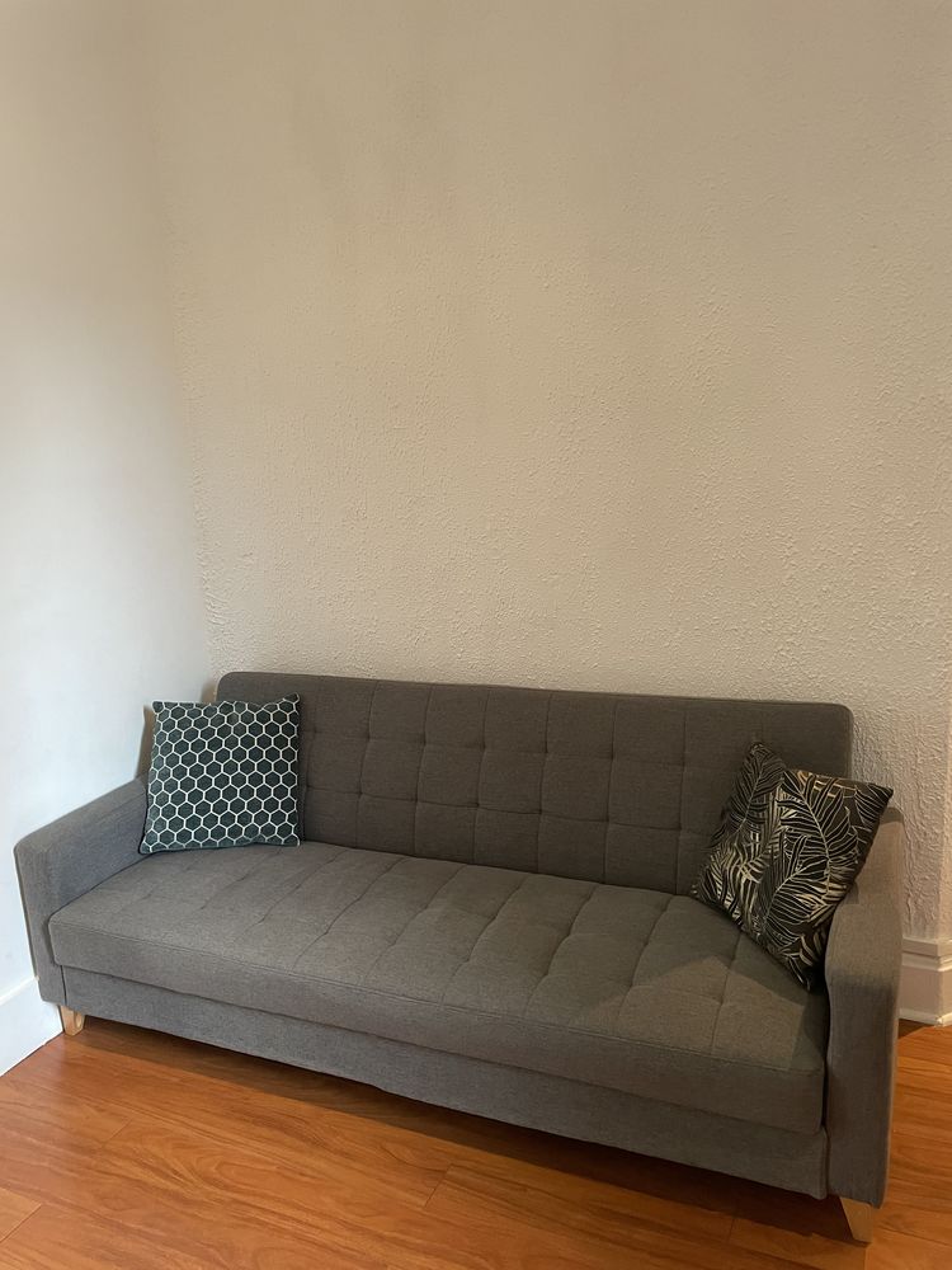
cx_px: 476
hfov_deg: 53.1
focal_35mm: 26
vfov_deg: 67.3
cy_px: 635
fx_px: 953
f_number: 1.6
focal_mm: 4.2
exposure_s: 1/50
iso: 320
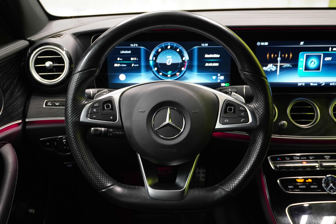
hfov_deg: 53.1
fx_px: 336
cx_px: 168
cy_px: 112
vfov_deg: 36.9
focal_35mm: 36
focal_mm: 24
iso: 2000
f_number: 4.5
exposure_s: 1/40
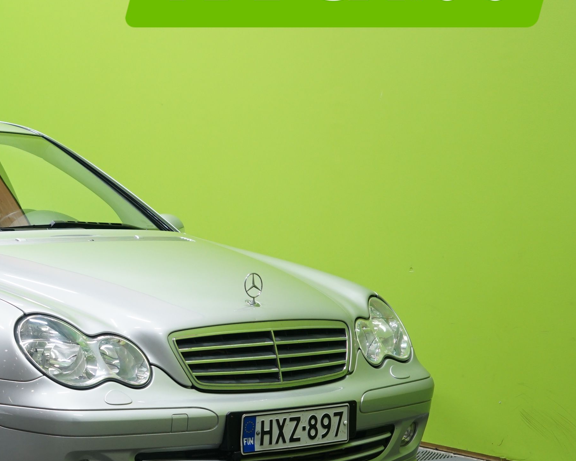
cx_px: -32
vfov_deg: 15.4
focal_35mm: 100
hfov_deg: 18.6
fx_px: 1705
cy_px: 297
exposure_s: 1/20
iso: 640
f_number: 4.5
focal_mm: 49
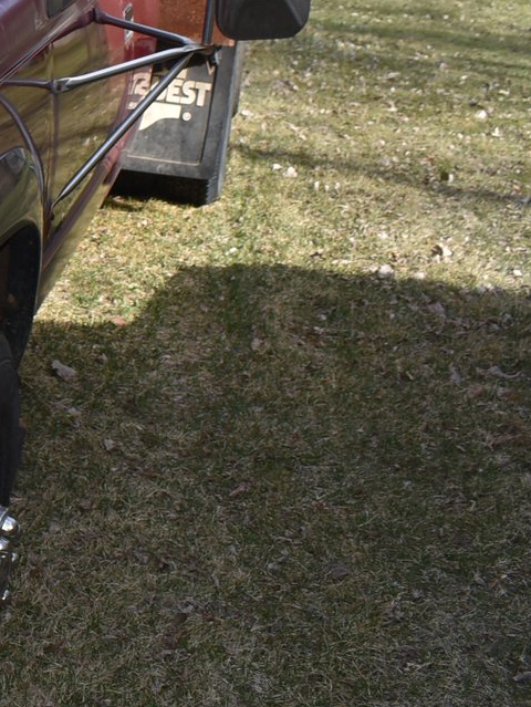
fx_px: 1410
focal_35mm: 69
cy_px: 192
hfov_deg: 18.3
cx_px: -325
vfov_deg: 27.8
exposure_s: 1/200
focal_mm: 18
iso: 100
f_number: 7.1
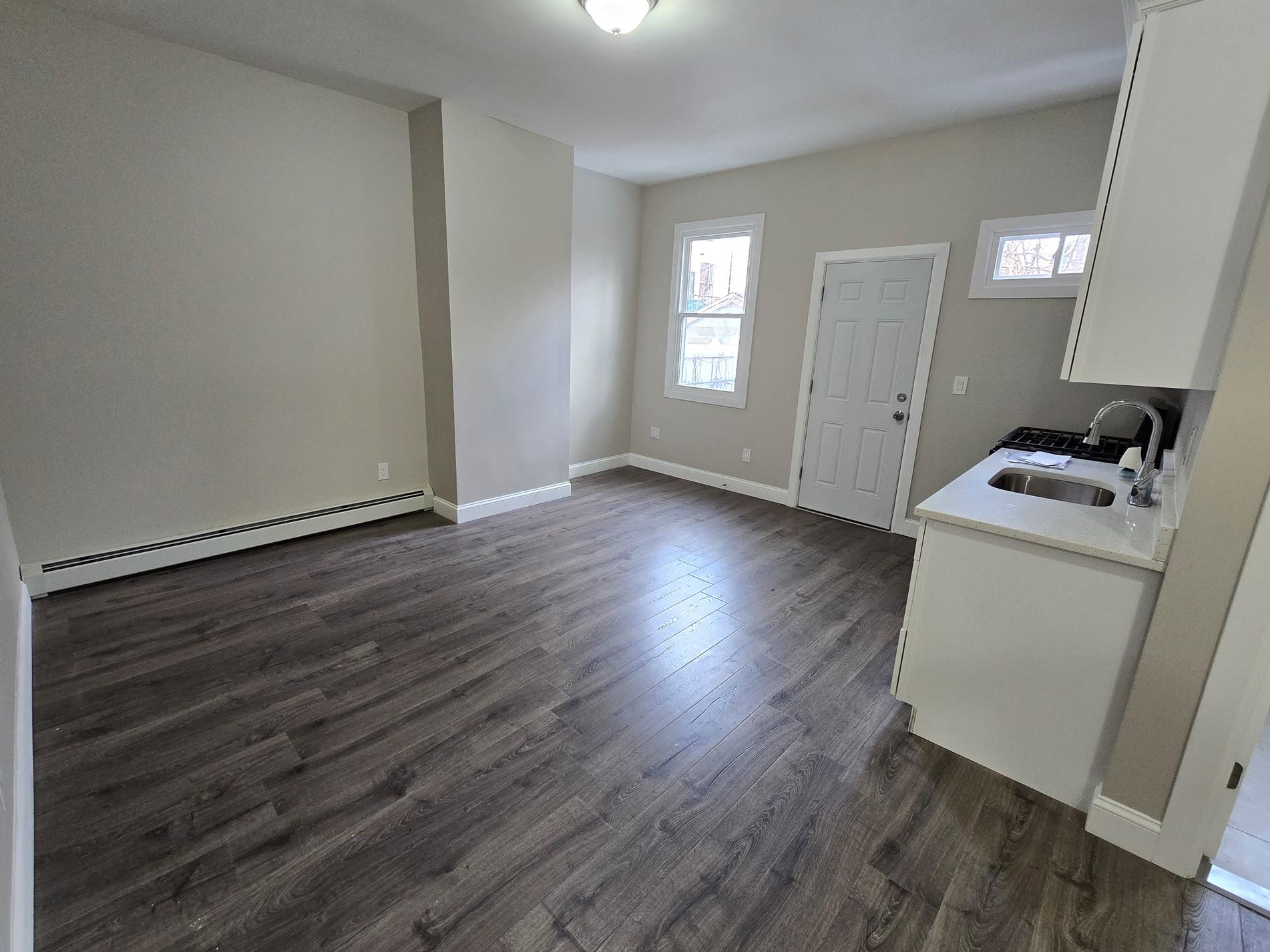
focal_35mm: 14
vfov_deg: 85.7
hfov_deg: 101.9
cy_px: 467
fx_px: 514
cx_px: 597
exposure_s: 1/60
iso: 250
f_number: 2.2
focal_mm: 2.2
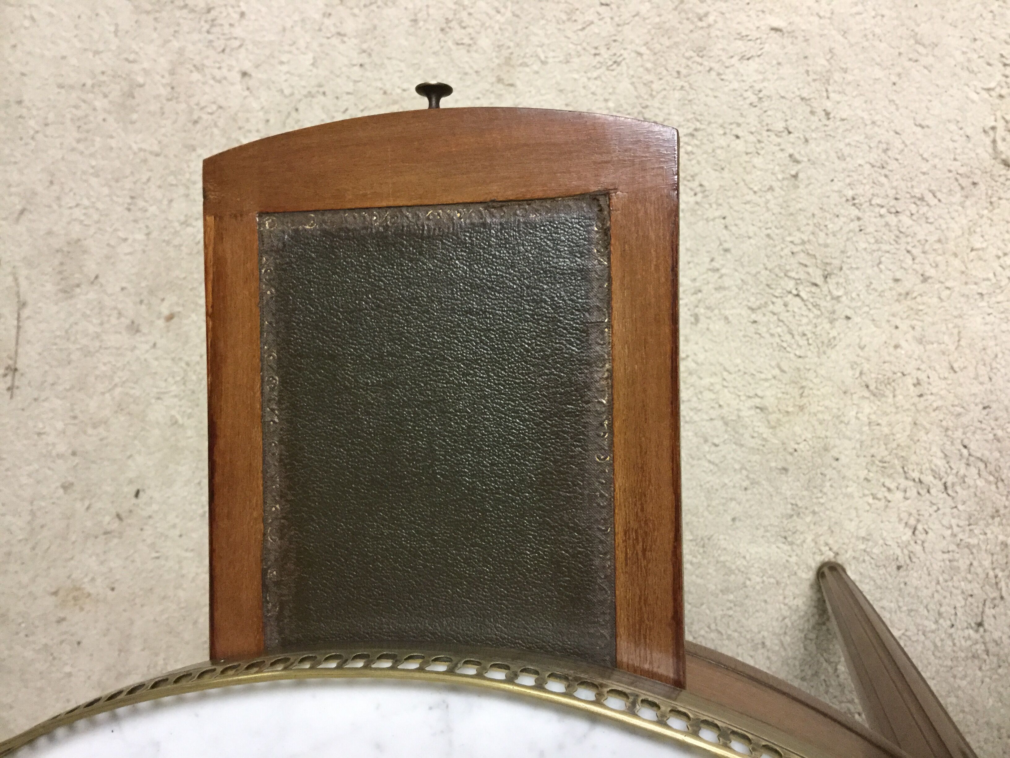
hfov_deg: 58.4
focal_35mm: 31
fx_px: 904
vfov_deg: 45.4
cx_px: 505
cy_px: 379
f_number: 2.4
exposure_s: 1/33
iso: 200
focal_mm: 3.3
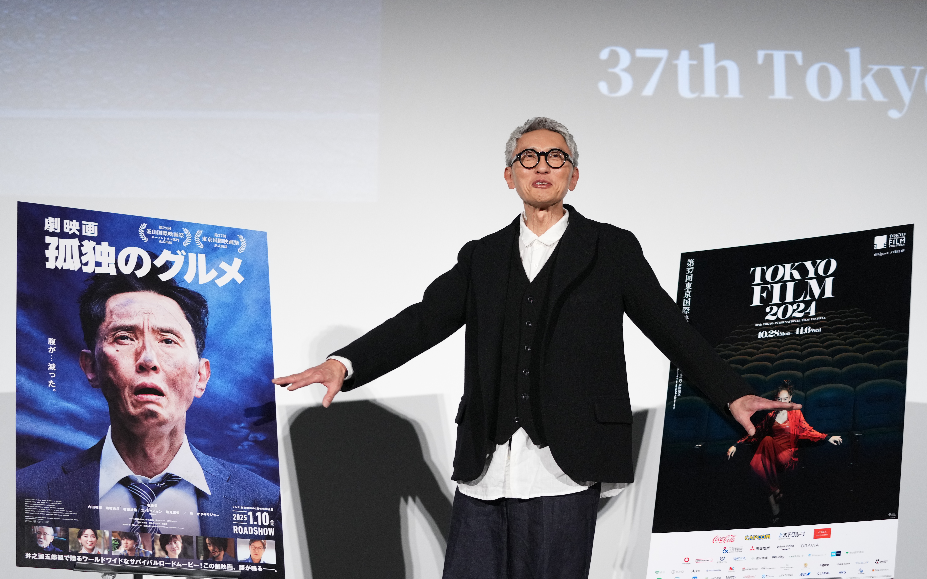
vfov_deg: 18.1
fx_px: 1819
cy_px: 300
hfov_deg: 28.6
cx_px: 467
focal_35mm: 72
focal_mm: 70
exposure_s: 1/320
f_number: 2.8
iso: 2500
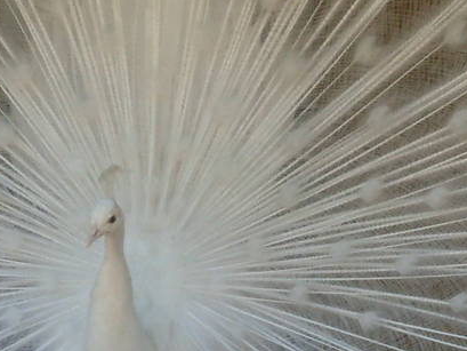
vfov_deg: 3.3
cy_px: 88
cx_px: 204
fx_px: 6019
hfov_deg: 4.4
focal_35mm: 446
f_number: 5.2
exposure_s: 1/90
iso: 100
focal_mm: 18.9
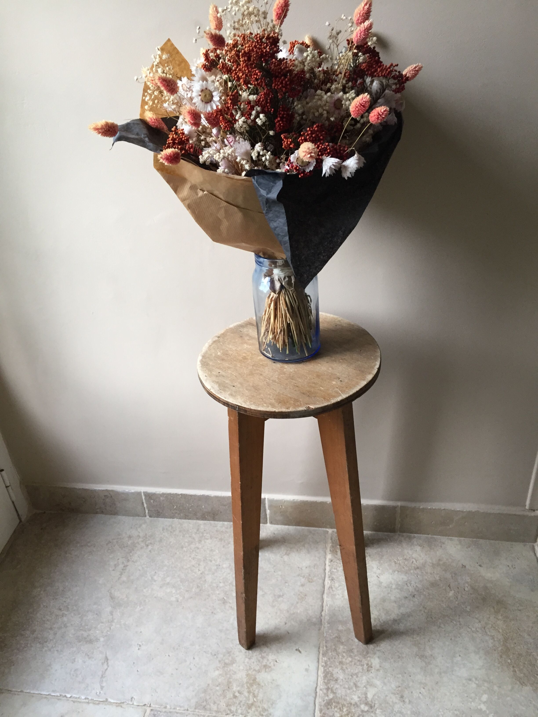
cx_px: 269
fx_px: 601
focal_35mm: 29
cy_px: 358
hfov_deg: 48.2
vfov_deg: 61.7
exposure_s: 1/33
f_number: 2.2
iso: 125
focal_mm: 4.15
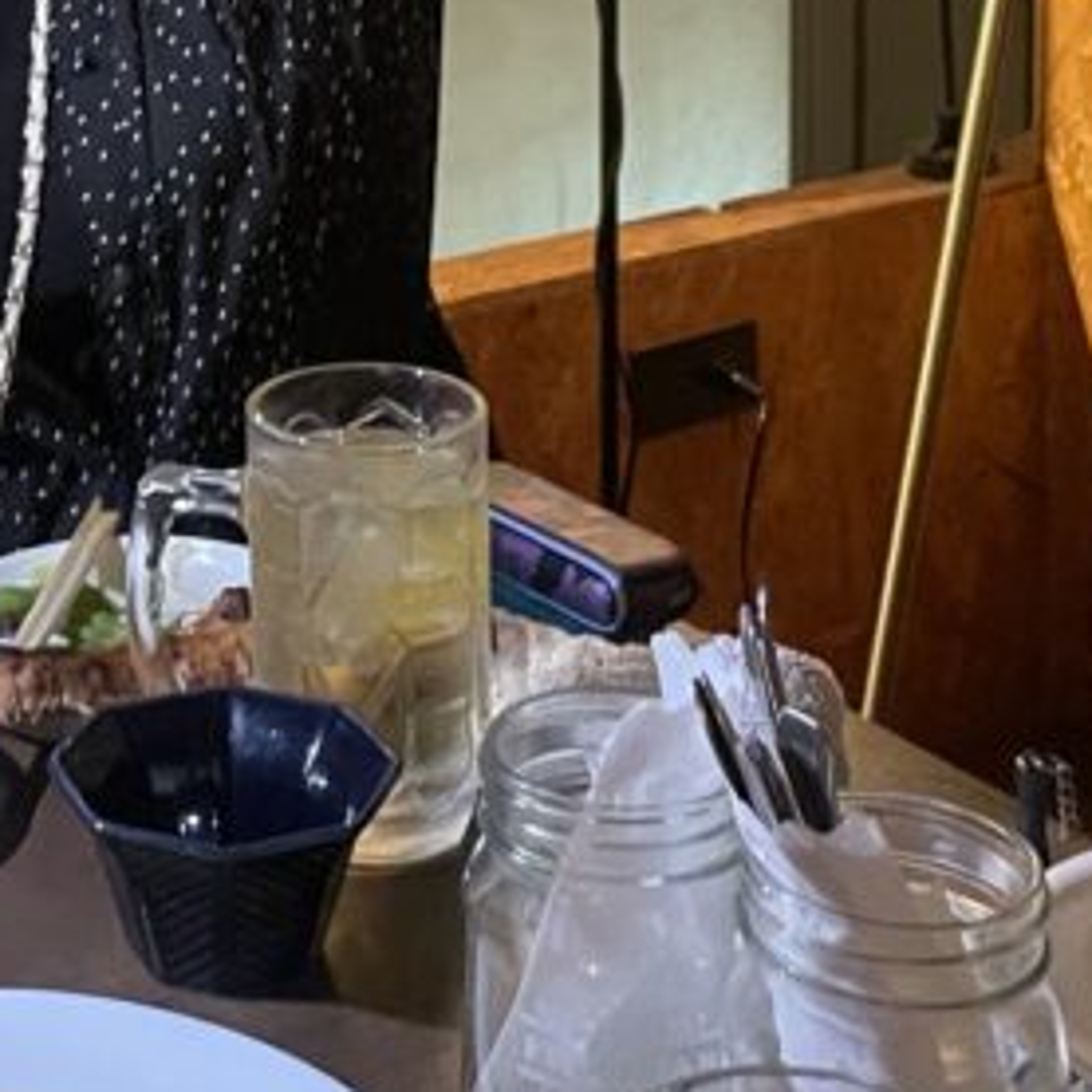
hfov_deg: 20.0
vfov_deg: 19.1
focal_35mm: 85
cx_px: 79
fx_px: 3034
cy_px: -280
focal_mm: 4.2
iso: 640
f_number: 1.6
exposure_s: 1/30
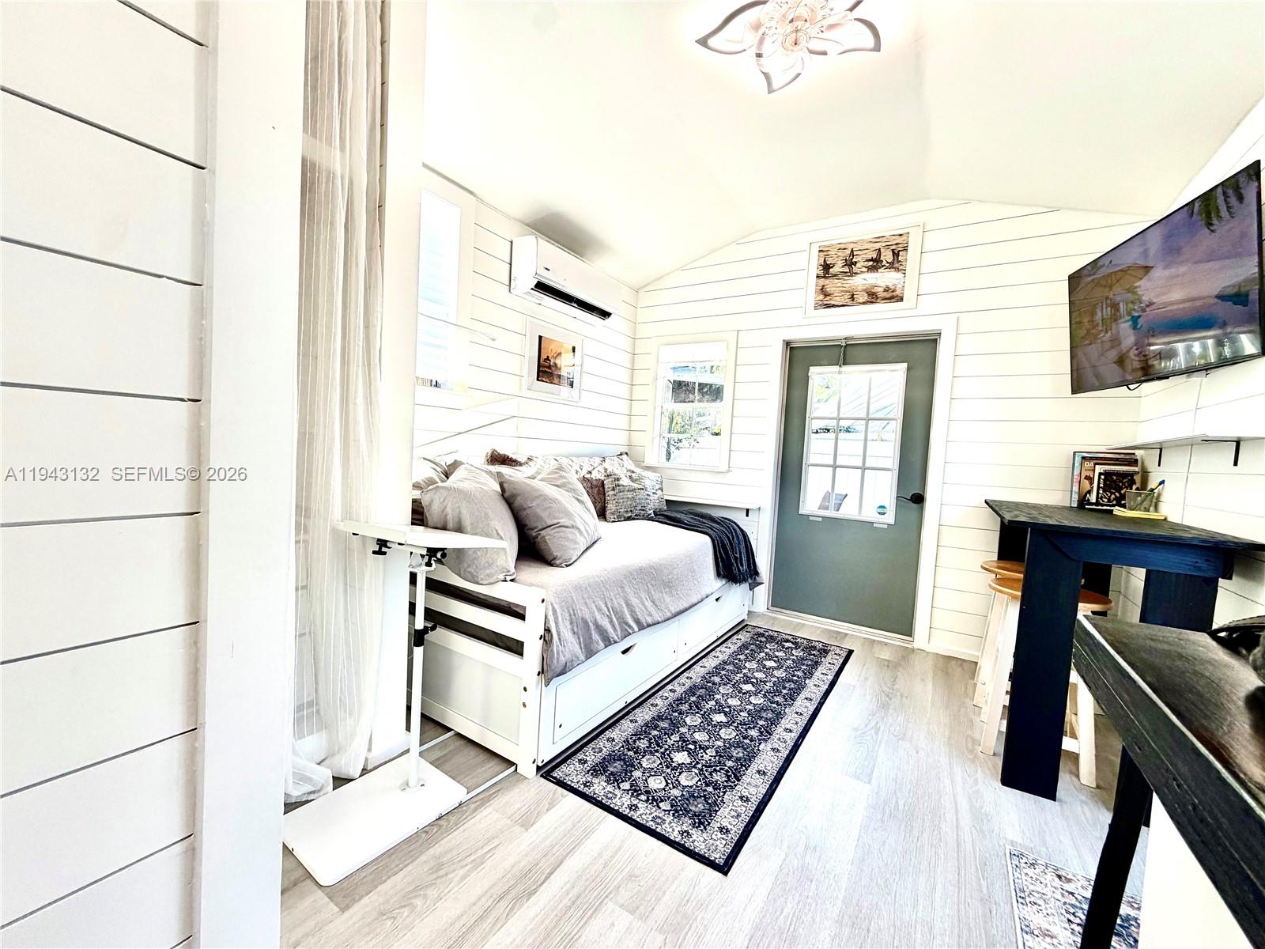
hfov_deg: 102.1
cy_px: 474
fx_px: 512
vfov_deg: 85.7
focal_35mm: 14
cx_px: 632
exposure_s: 1/124
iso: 40
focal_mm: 2.22
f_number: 2.2
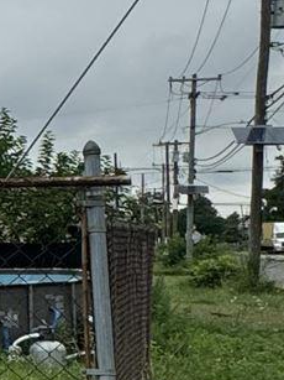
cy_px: 196
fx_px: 1149
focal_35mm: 105
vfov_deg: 18.7
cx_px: -684
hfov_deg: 9.3
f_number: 2.2
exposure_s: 1/910
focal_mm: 2.22
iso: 50
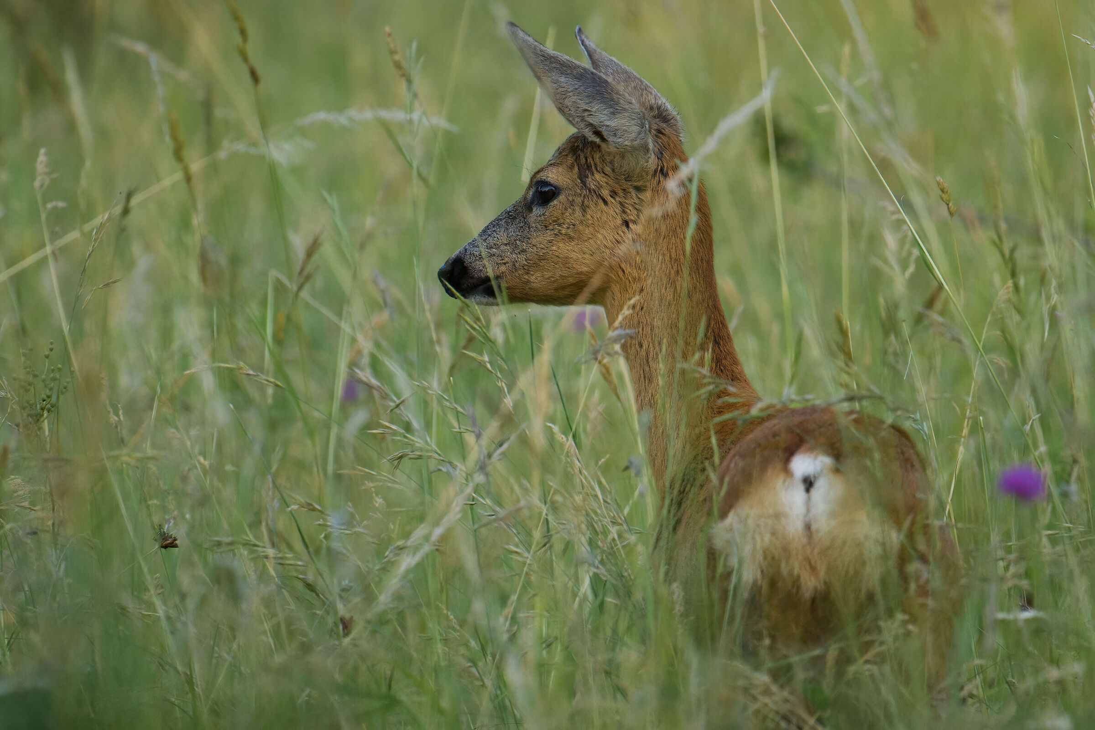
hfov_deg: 2.5
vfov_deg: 1.6
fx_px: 25548
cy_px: 365
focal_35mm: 840
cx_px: 548
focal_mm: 560
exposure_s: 1/800
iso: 2500
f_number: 6.3
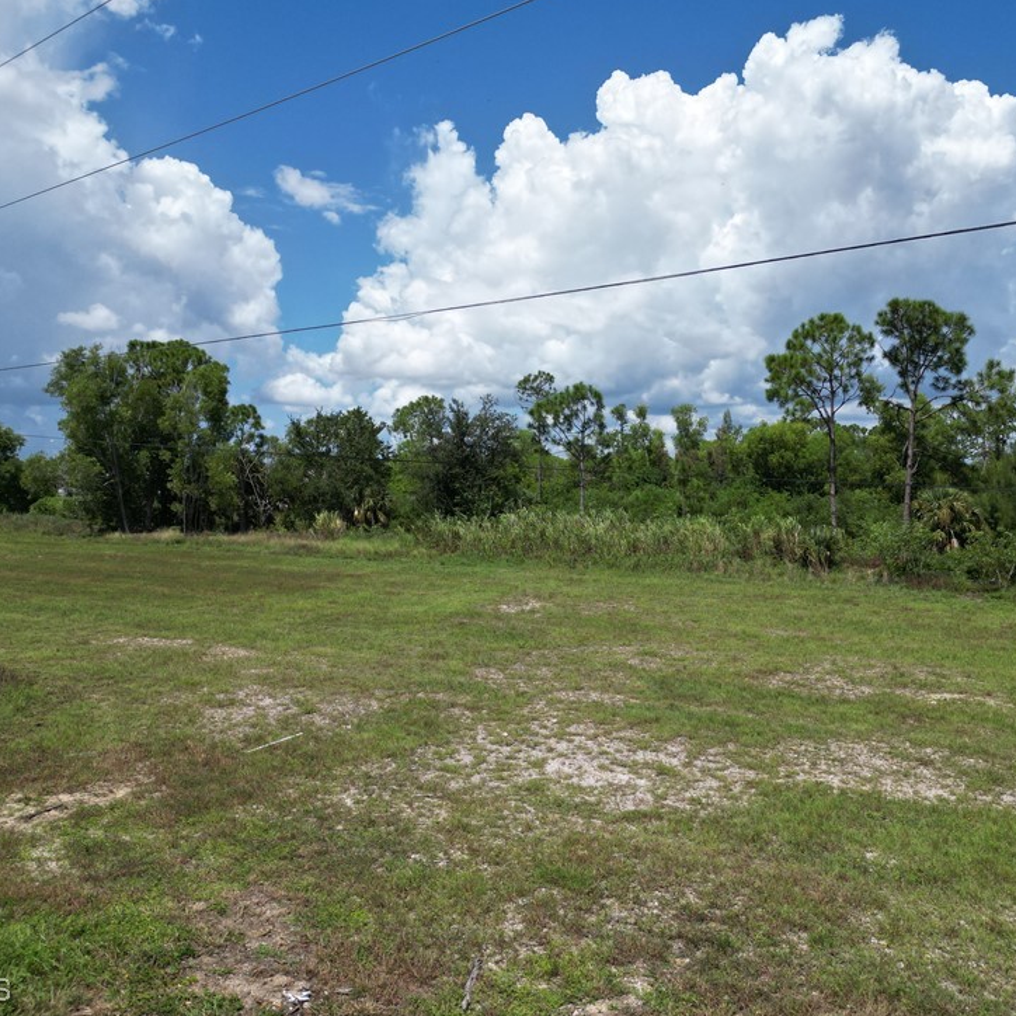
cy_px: 483
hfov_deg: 53.7
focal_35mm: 30
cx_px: 596
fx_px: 996
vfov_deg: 54.0
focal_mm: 6.72
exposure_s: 1/5000
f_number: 1.7
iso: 140
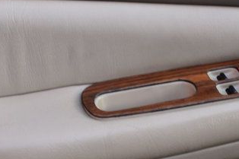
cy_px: 127
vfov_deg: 12.1
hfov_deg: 17.8
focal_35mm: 113
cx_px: 237
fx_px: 747
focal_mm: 23
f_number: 7.1
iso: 400
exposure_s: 1/30
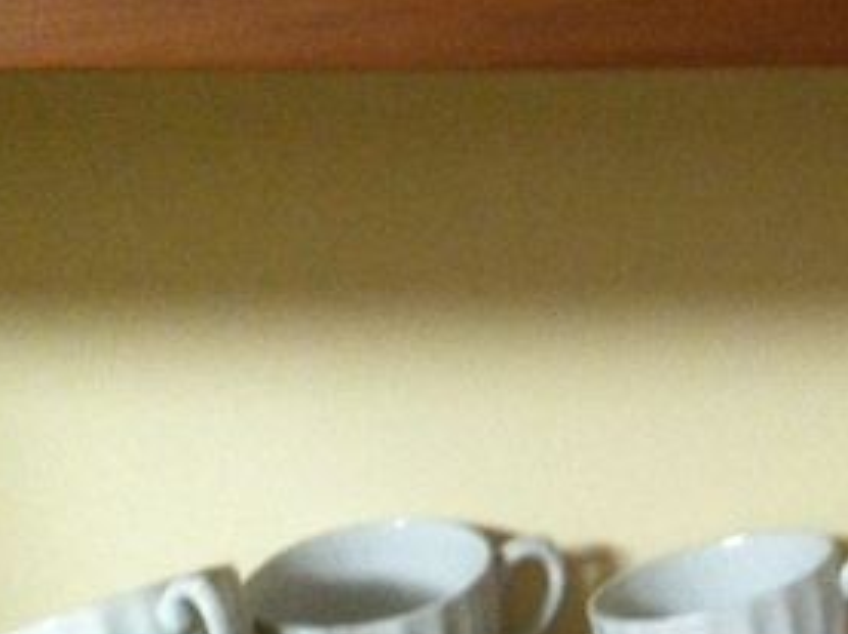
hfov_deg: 23.9
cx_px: 655
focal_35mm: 81
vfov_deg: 17.9
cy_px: 582
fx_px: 1982
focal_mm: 3.85
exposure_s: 1/15
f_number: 2.8
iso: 500
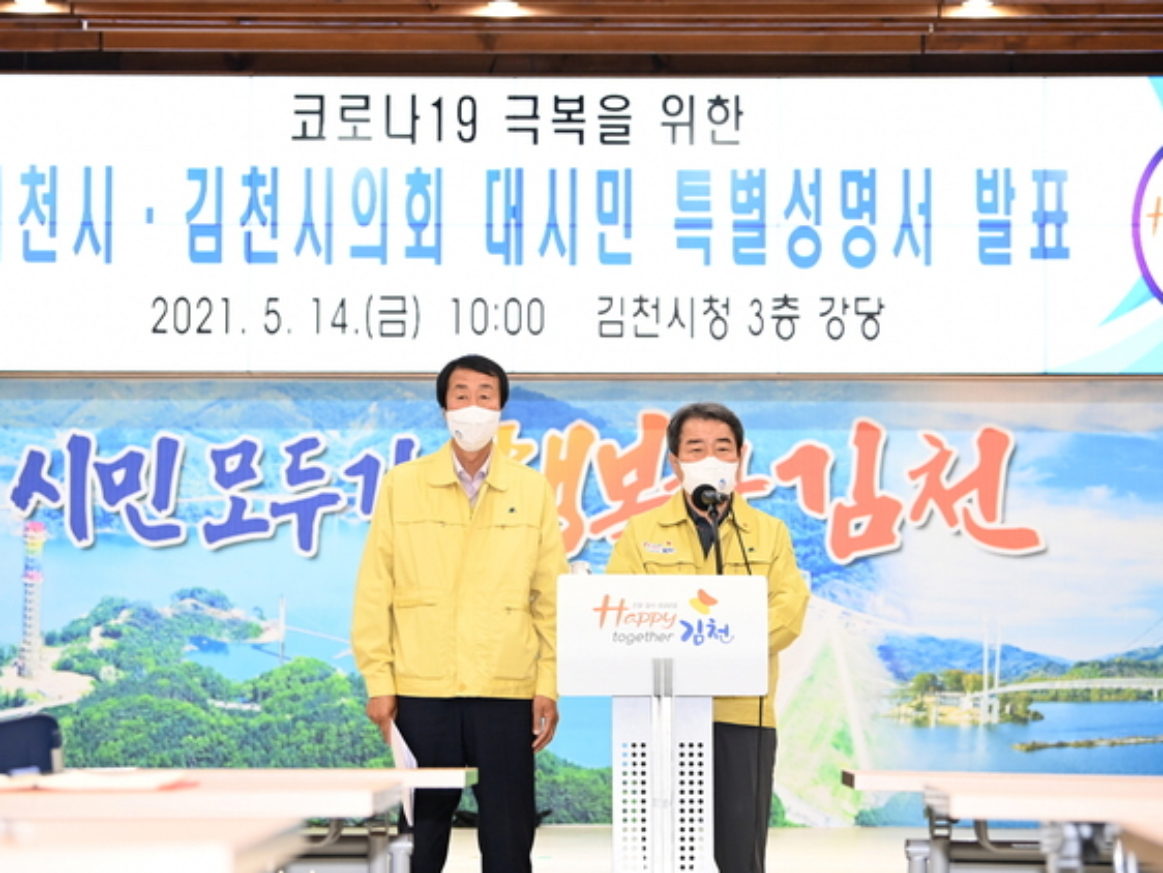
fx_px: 3159
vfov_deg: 15.7
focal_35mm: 94
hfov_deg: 20.9
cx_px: 605
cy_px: 439
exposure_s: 1/125
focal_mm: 86
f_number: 4
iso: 1600
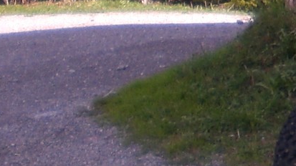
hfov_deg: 9.2
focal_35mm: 214
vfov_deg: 5.6
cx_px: 682
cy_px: -118
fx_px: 1679
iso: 50
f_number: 3.1
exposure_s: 1/400
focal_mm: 6.3
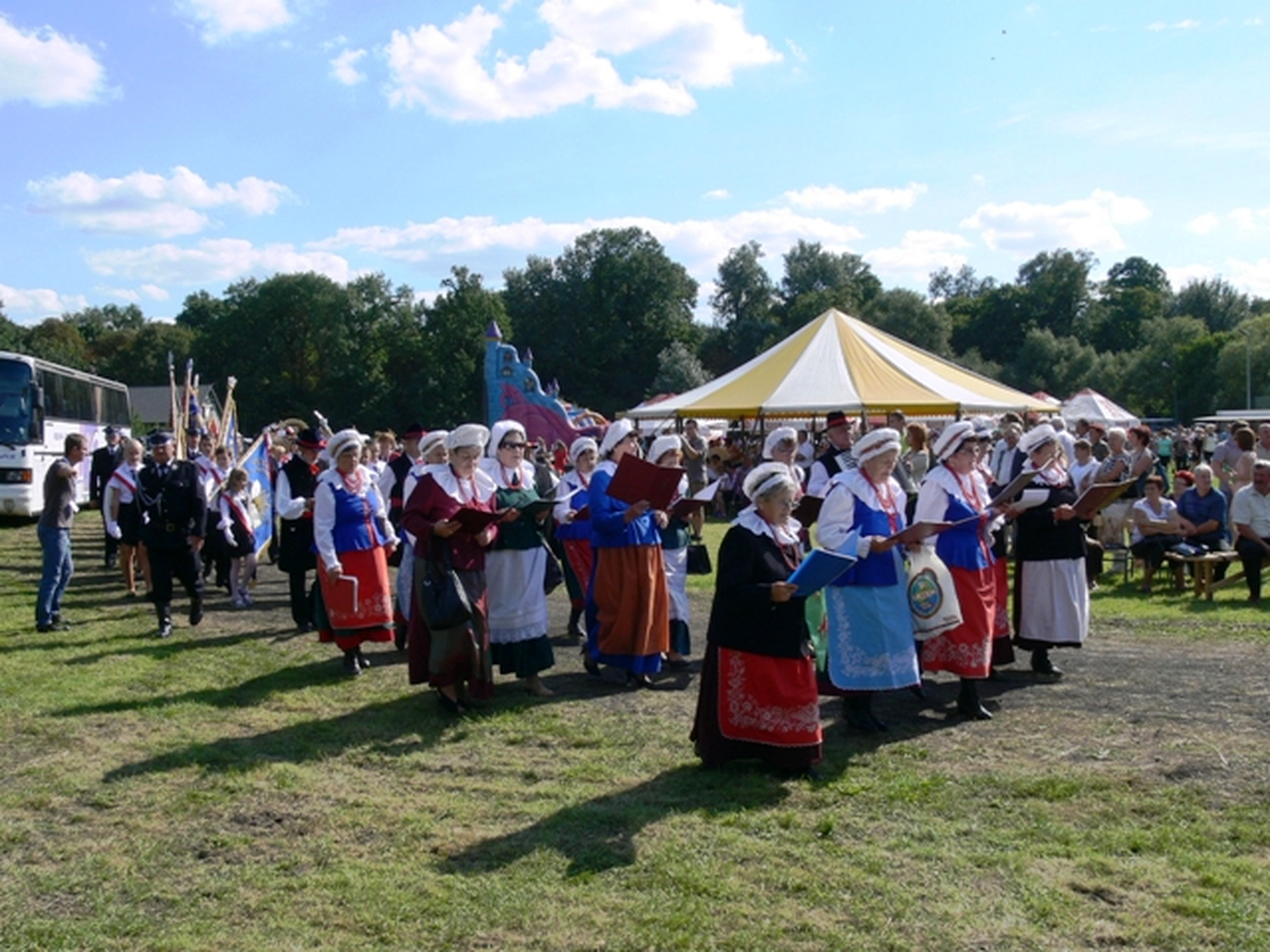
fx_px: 1284
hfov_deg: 52.6
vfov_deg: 40.7
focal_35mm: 35
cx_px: 635
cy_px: 476
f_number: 5.6
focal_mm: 7.4
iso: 80
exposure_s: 1/320
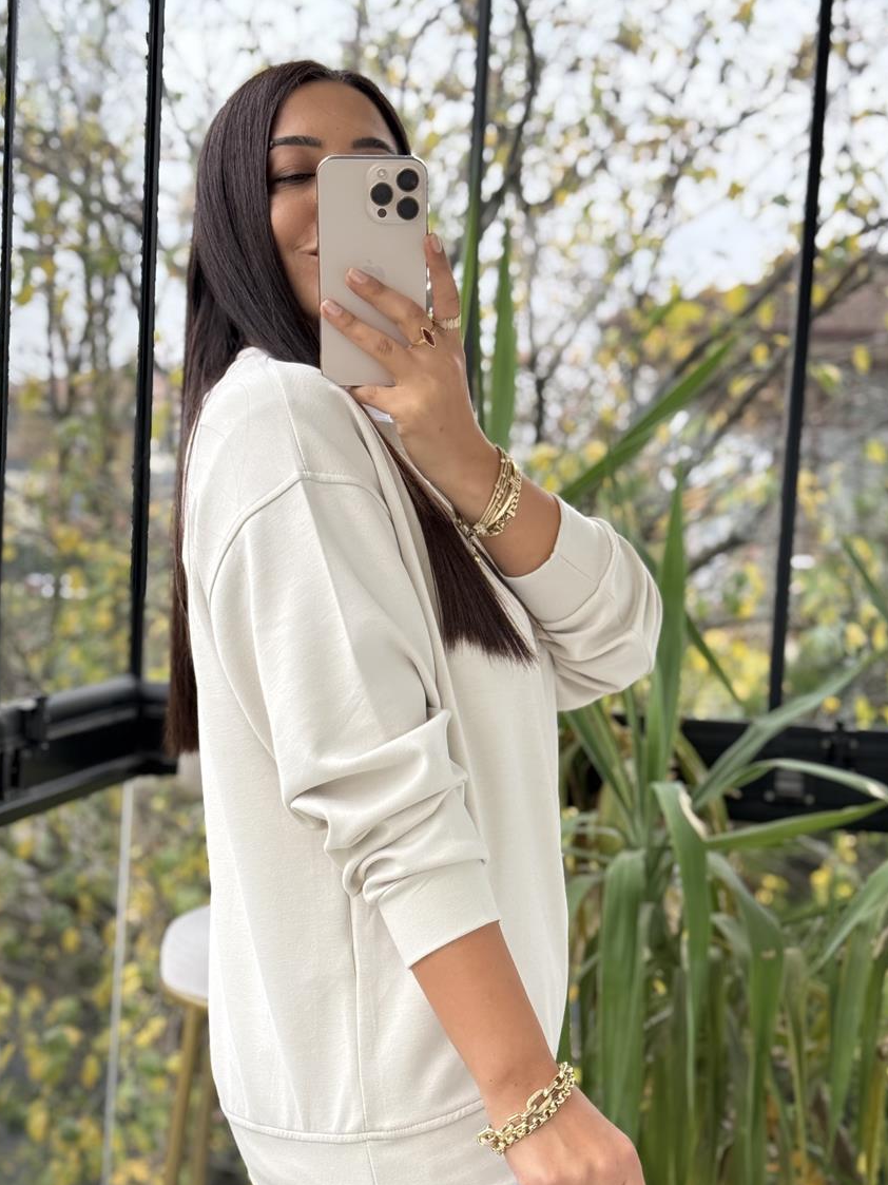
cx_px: 433
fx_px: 1950
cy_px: 684
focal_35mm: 57
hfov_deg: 25.7
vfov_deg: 33.7
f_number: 1.78
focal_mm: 6.76
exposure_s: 1/242
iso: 100
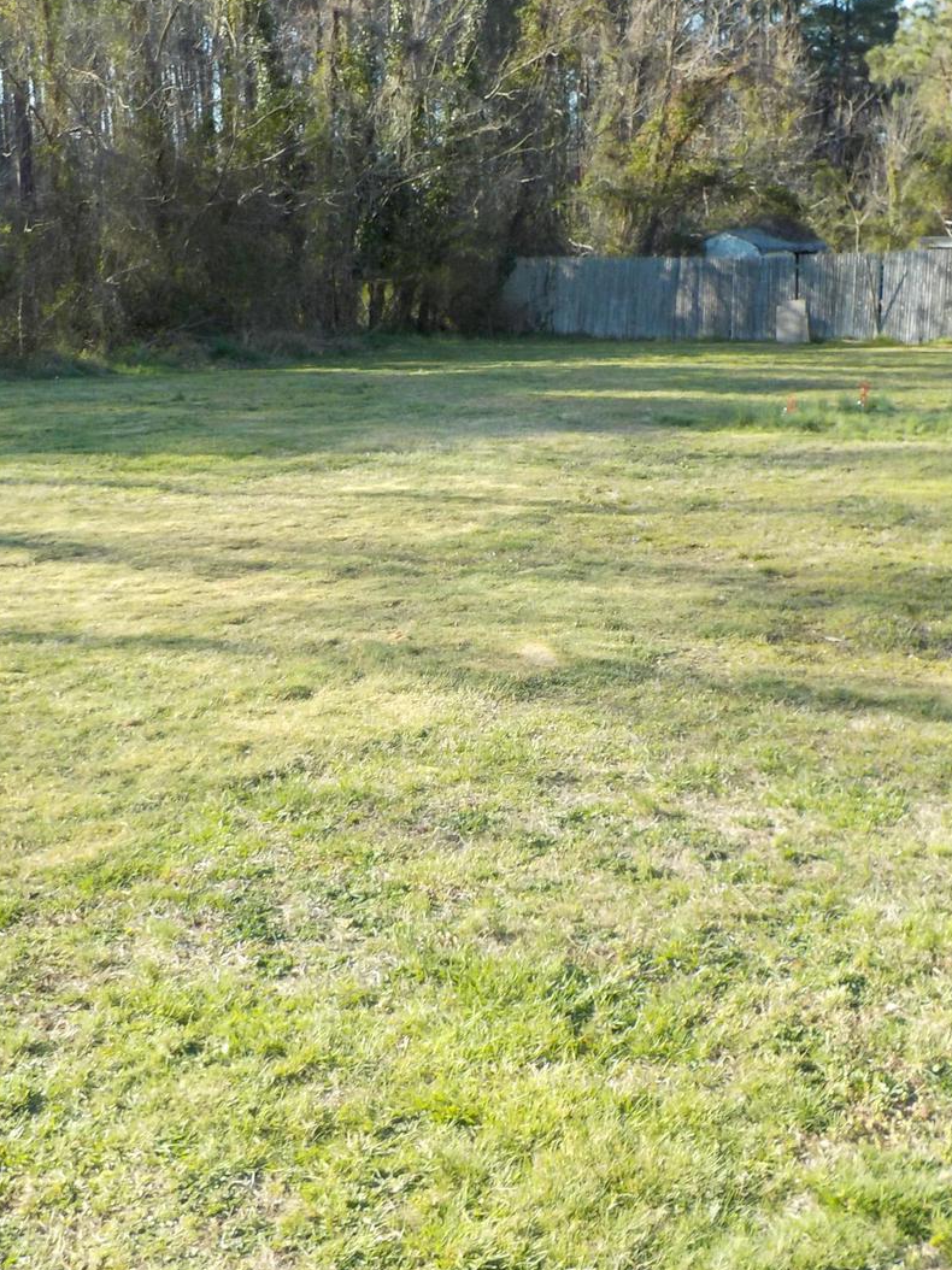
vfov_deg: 45.8
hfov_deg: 35.1
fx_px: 1504
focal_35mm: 41
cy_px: 634
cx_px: 478
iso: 125
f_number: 3.3
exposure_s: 1/250
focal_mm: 4.1
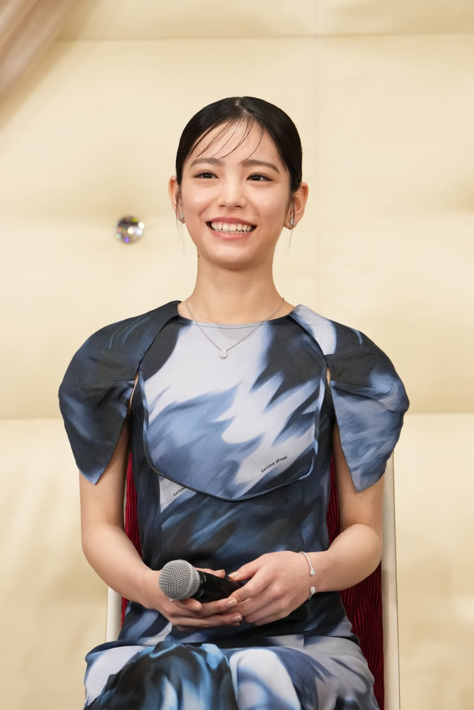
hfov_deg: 4.7
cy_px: 355
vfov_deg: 7.1
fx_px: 5747
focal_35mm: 291
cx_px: 237
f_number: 4.5
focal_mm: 194
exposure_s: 1/320
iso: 3200
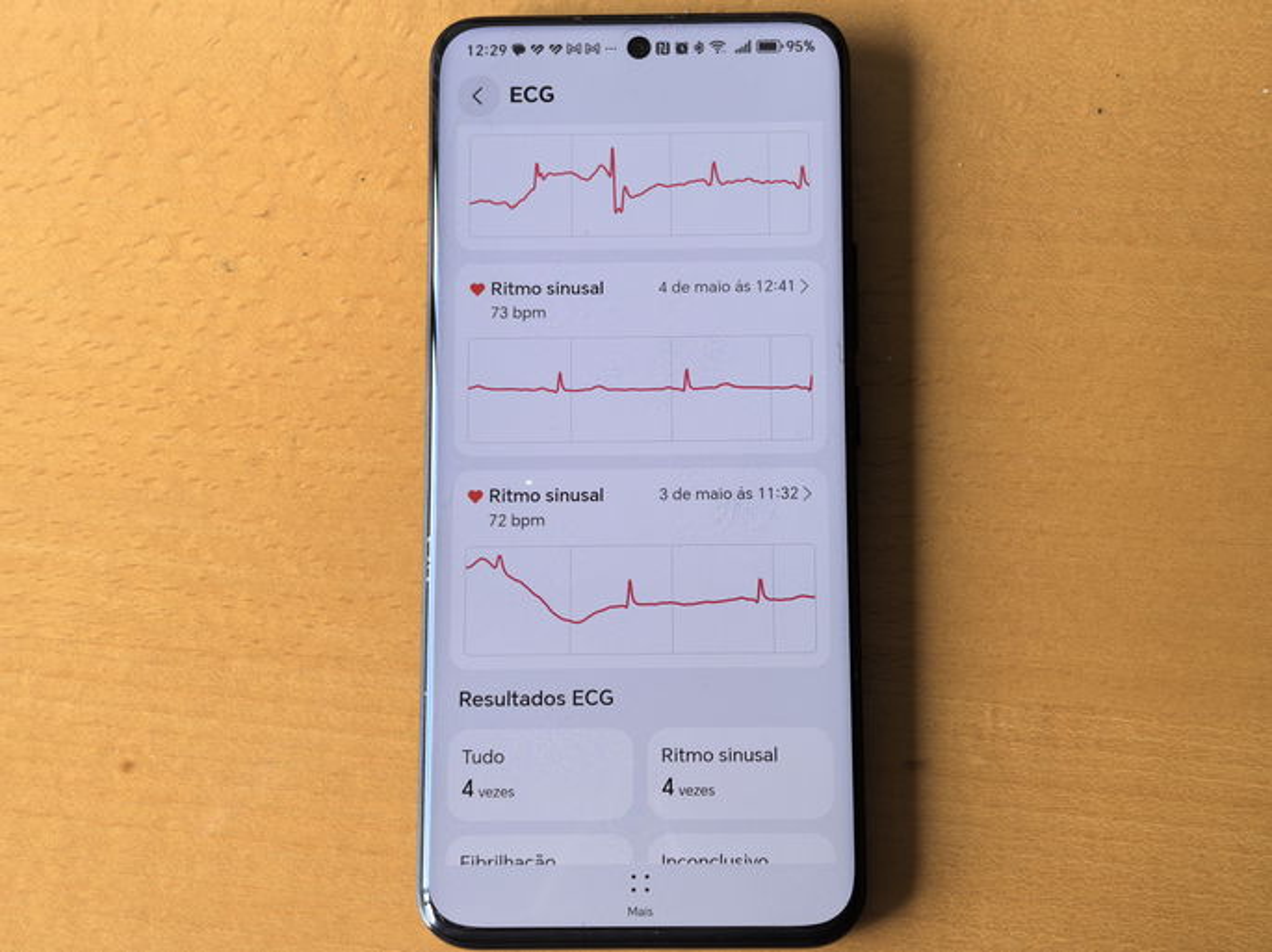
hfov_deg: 35.6
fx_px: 1983
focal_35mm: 54
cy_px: 476
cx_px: 636
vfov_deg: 27.0
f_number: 2
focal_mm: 8.5
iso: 64
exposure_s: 1/100
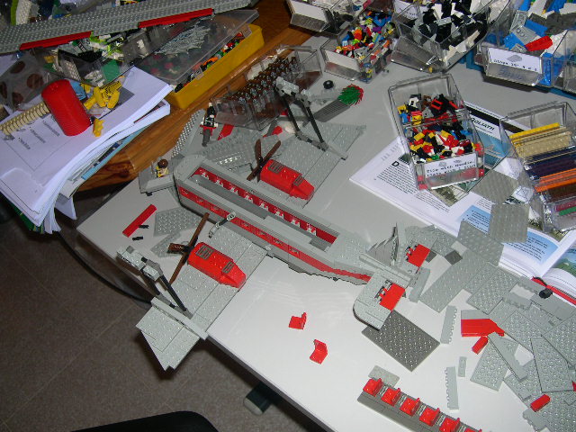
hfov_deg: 49.0
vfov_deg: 37.7
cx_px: 288
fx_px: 632
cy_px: 216
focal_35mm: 38
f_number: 2.8
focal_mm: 8
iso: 100
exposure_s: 1/60
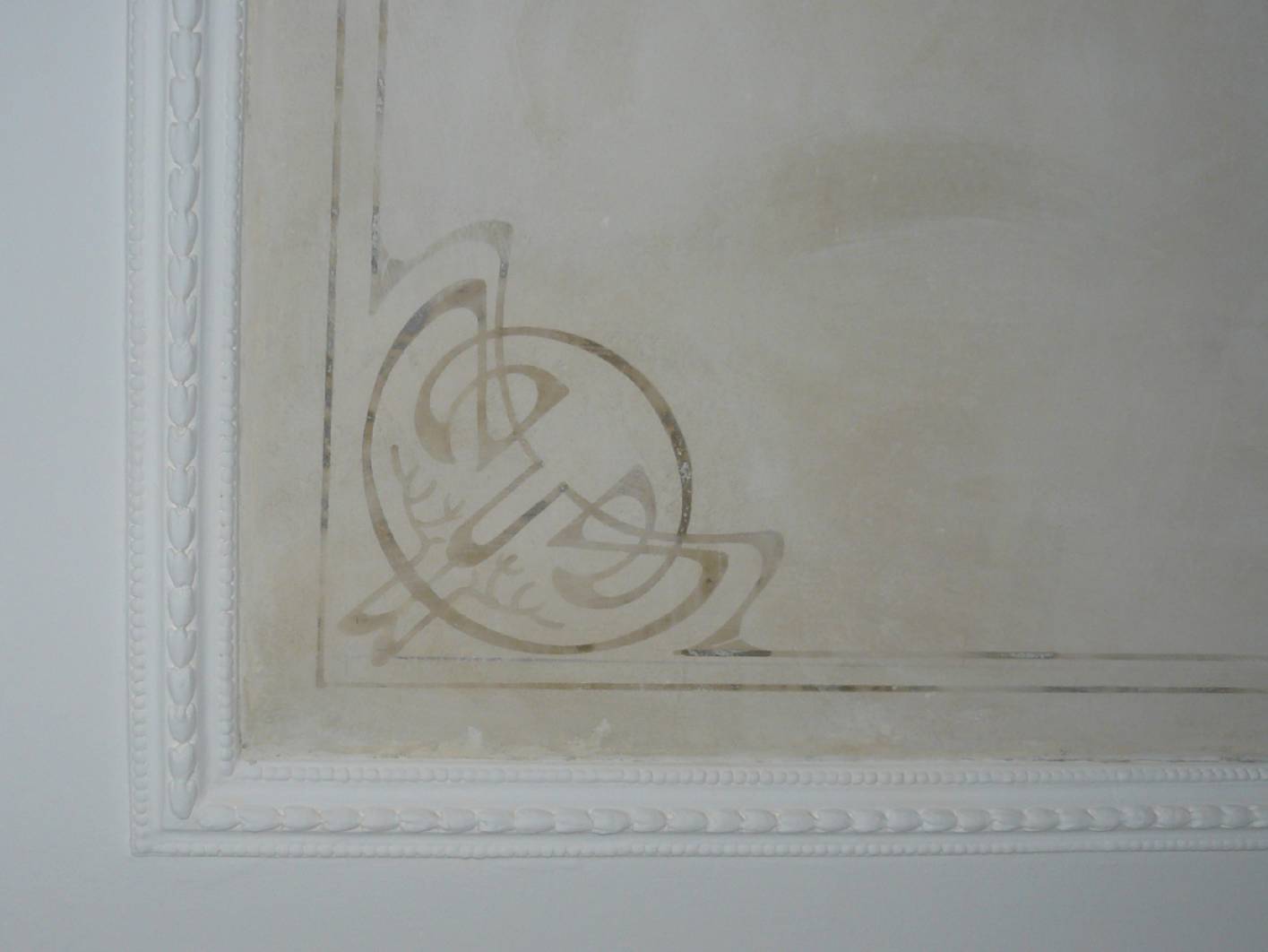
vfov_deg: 39.7
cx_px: 634
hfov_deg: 51.3
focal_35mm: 36
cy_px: 476
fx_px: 1319
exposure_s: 1/30
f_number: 3.2
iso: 100
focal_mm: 6
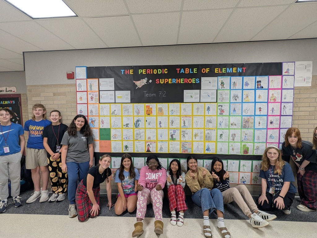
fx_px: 147
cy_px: 119
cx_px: 158
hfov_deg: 94.5
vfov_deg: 78.1
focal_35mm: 16
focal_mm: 2.35
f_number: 2.2
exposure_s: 1/40
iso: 174
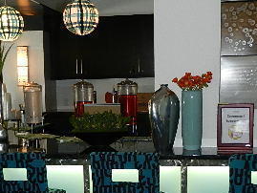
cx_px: 106
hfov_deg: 28.1
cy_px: 161
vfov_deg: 21.0
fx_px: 513
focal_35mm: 69
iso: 250
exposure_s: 1/30
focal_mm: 5.1
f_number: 3.6
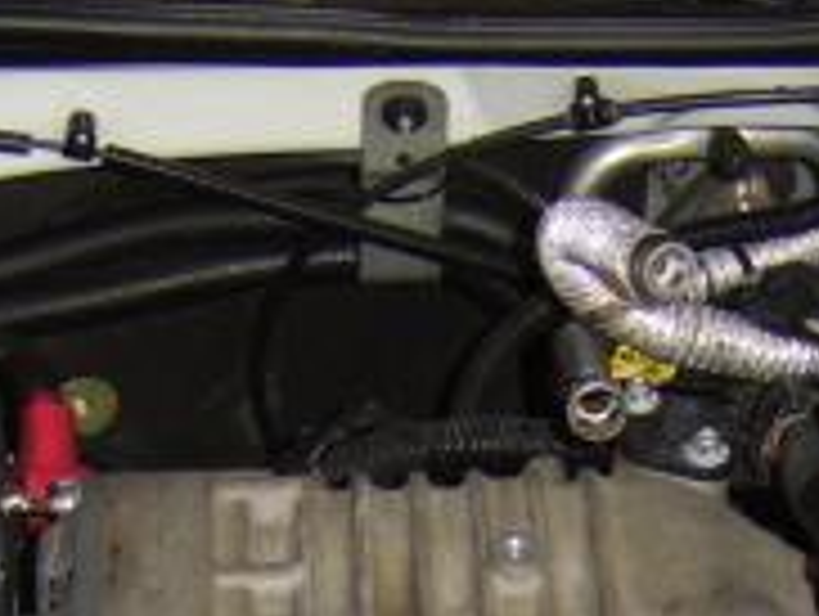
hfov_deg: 18.0
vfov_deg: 13.1
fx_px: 2582
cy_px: 841
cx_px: 482
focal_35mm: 109
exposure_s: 1/30
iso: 141
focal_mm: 8.13
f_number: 2.7
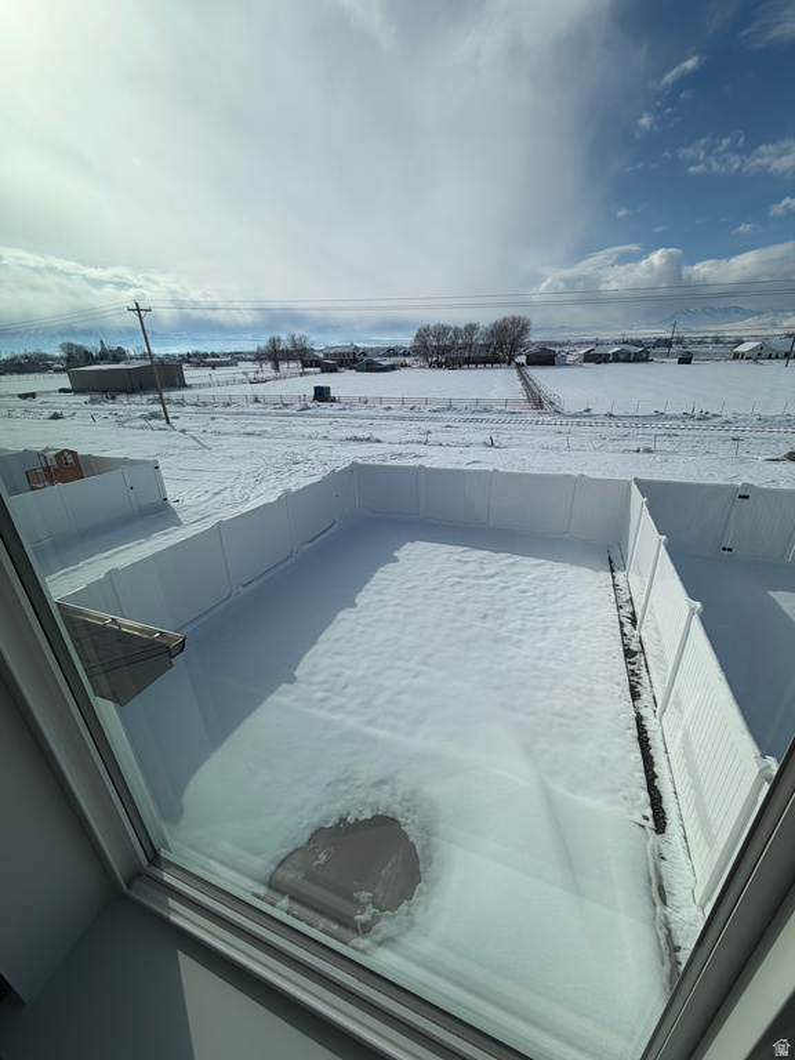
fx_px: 429
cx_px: 398
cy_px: 530
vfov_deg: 102.1
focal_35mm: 14
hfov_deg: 85.7
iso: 20
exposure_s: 1/2237
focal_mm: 2.22
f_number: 2.2
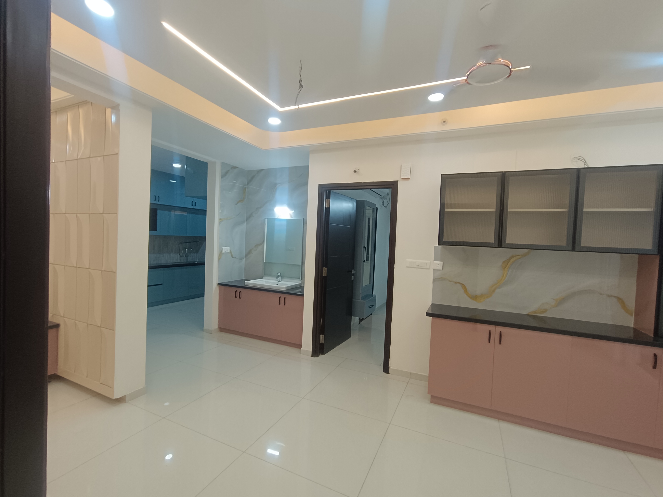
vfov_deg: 78.1
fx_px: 306
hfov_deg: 94.5
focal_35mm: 16
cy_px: 248
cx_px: 332
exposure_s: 1/50
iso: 164
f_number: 2.2
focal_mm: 1.66
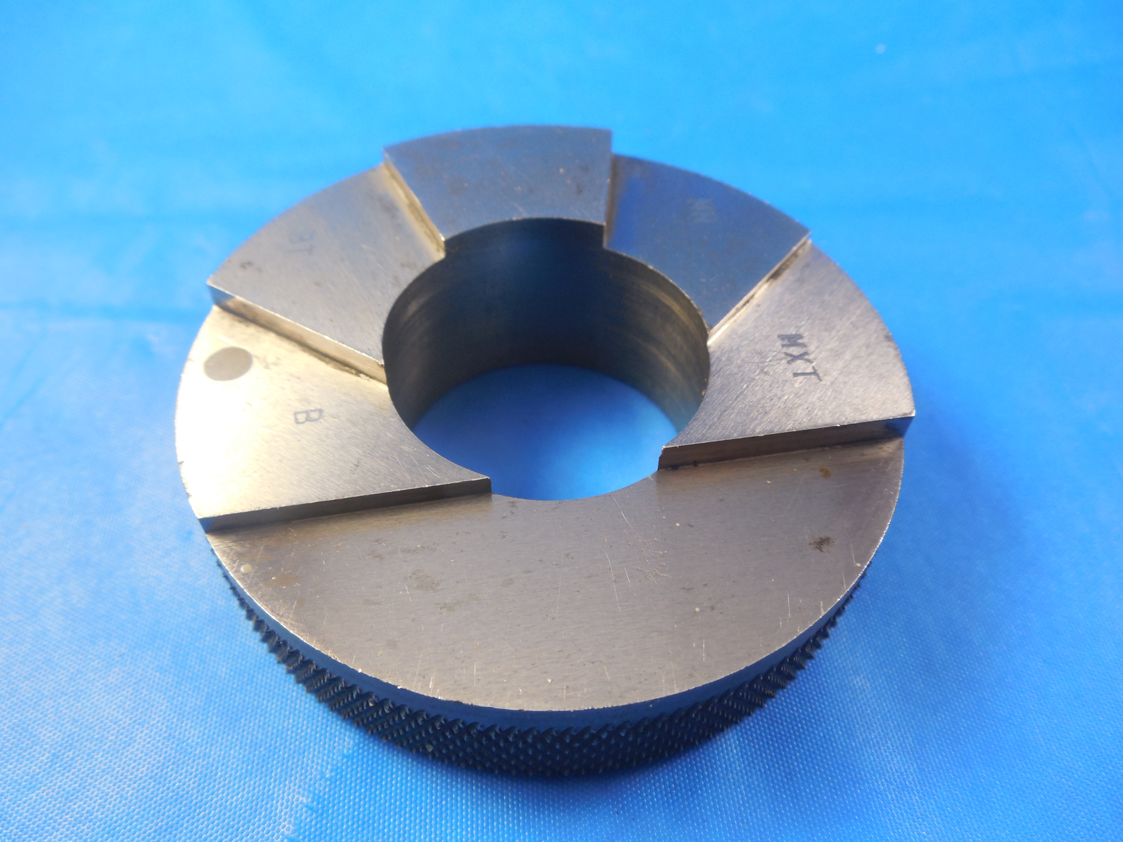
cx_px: 562
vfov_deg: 54.9
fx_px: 811
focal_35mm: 25
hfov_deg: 69.4
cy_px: 421
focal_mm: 4.5
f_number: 3.3
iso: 180
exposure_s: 1/30
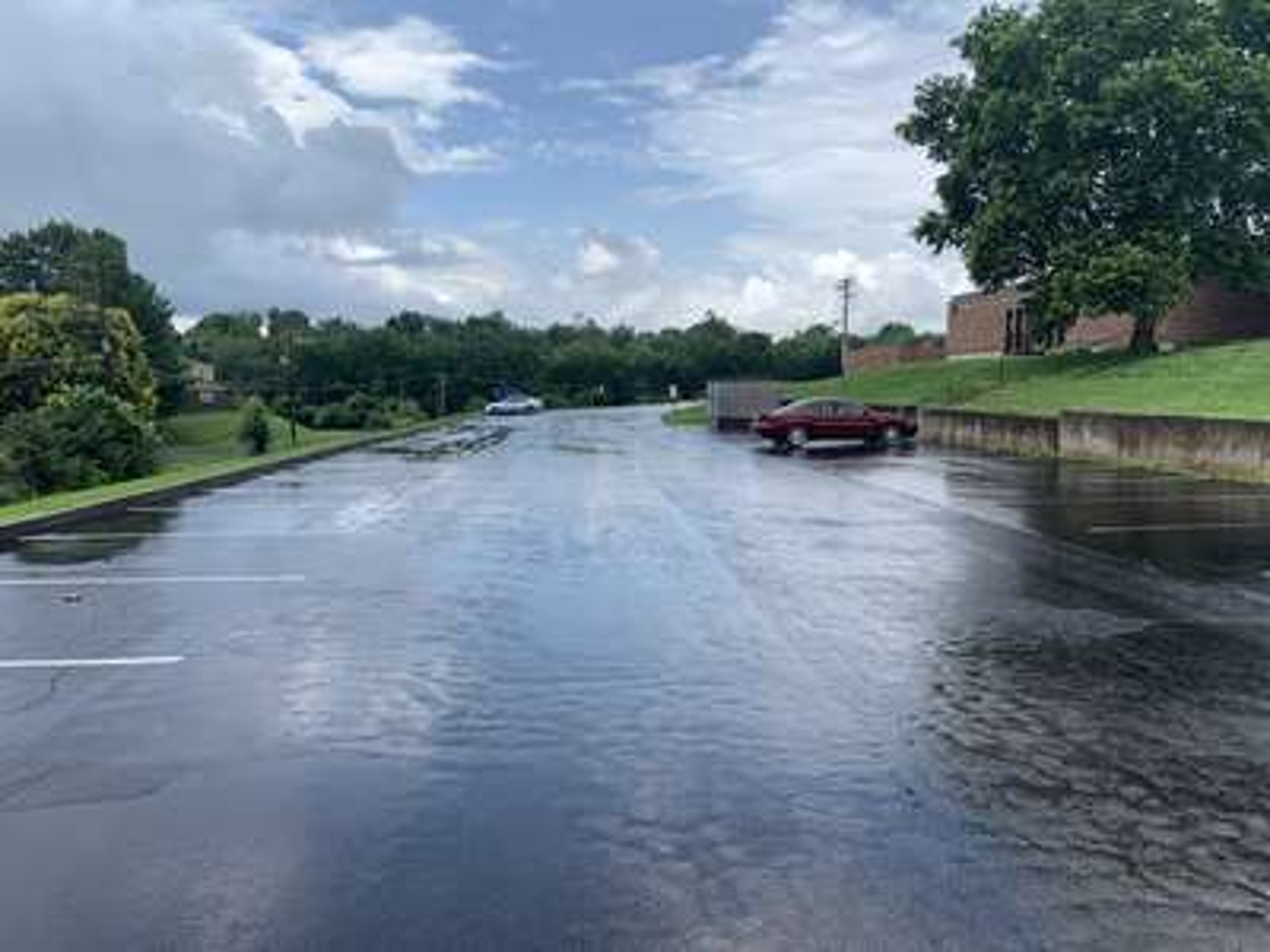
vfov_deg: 53.1
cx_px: 635
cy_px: 476
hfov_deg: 67.3
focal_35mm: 26
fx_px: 954
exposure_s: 1/1953
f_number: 1.8
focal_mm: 4.25
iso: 25
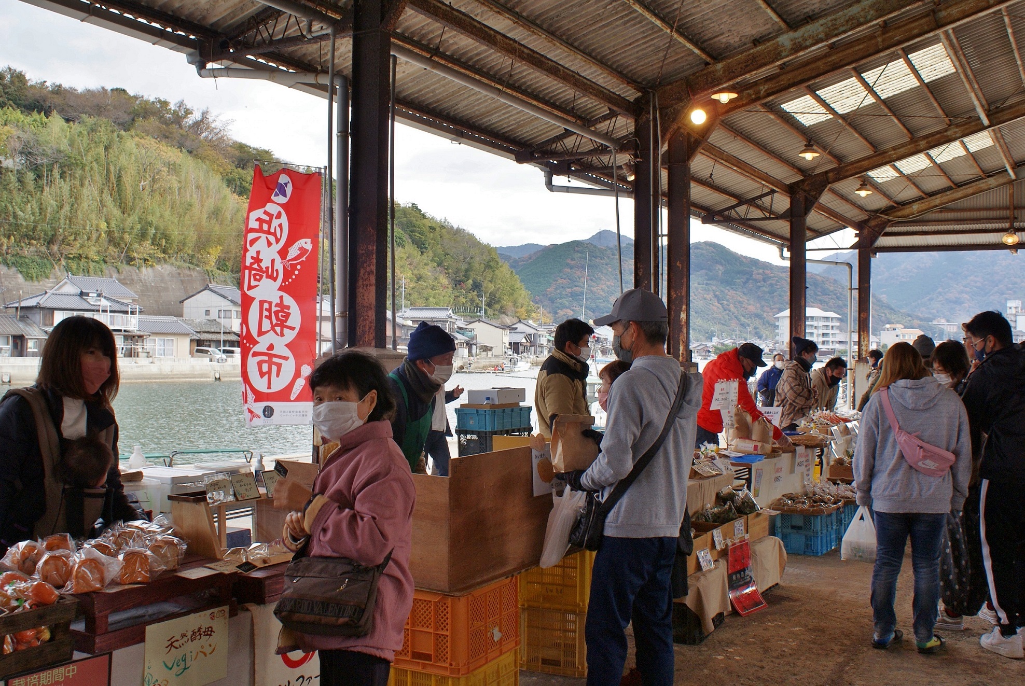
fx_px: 1026
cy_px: 343
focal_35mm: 36
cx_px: 512
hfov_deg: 53.1
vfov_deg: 37.0
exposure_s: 1/80
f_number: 8
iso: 100
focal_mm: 24
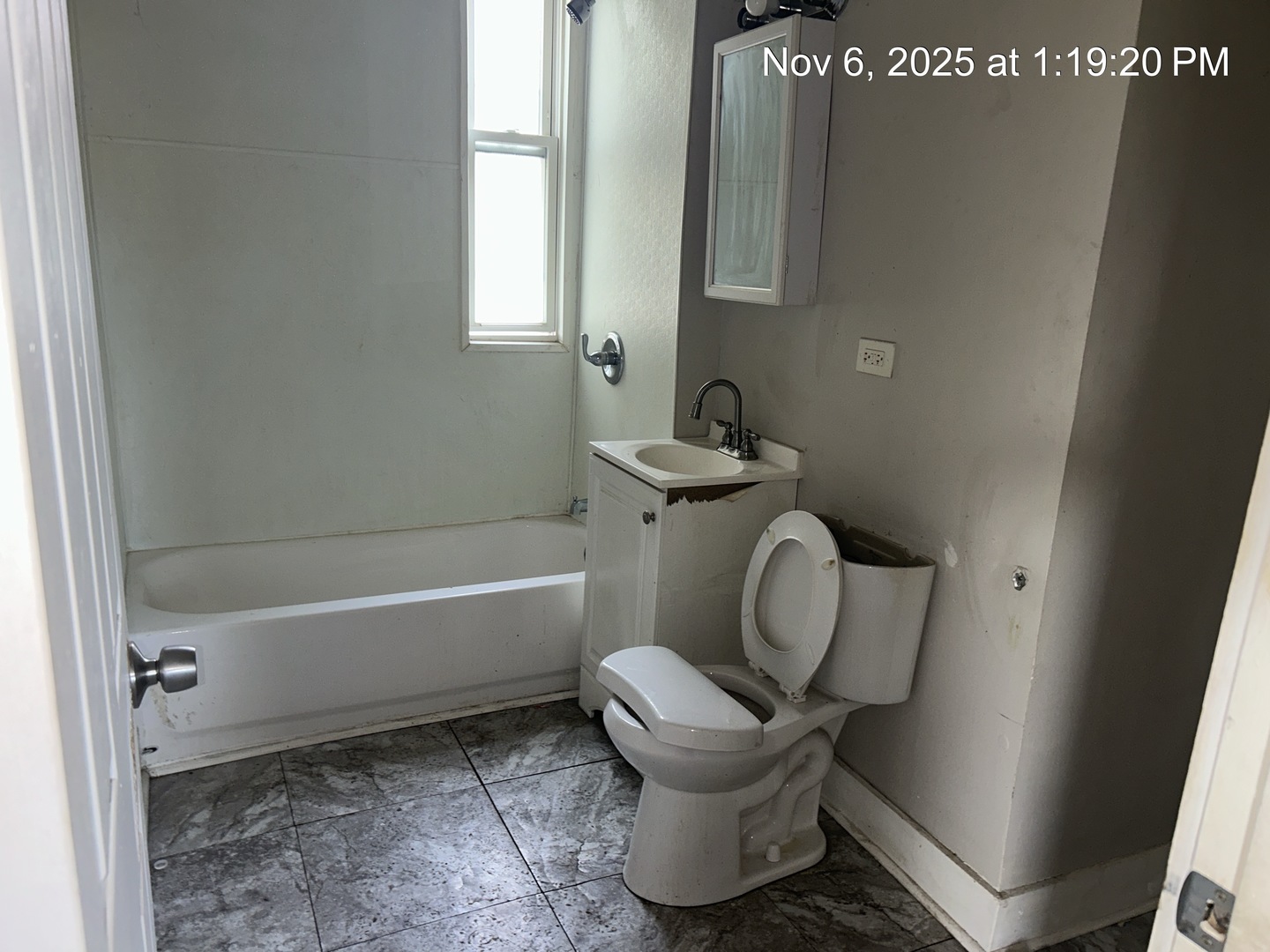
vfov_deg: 53.1
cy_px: 476
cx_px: 635
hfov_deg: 67.3
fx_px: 954
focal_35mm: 26
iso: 40
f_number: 1.5
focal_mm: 5.7
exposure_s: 1/24
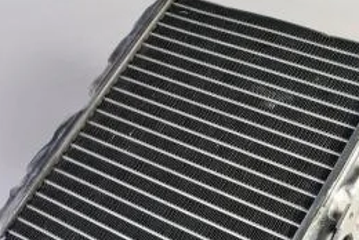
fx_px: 689
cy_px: 188
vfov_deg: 19.6
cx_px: 237
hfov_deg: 29.0
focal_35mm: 69
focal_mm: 26
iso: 100
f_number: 11
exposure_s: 1/10
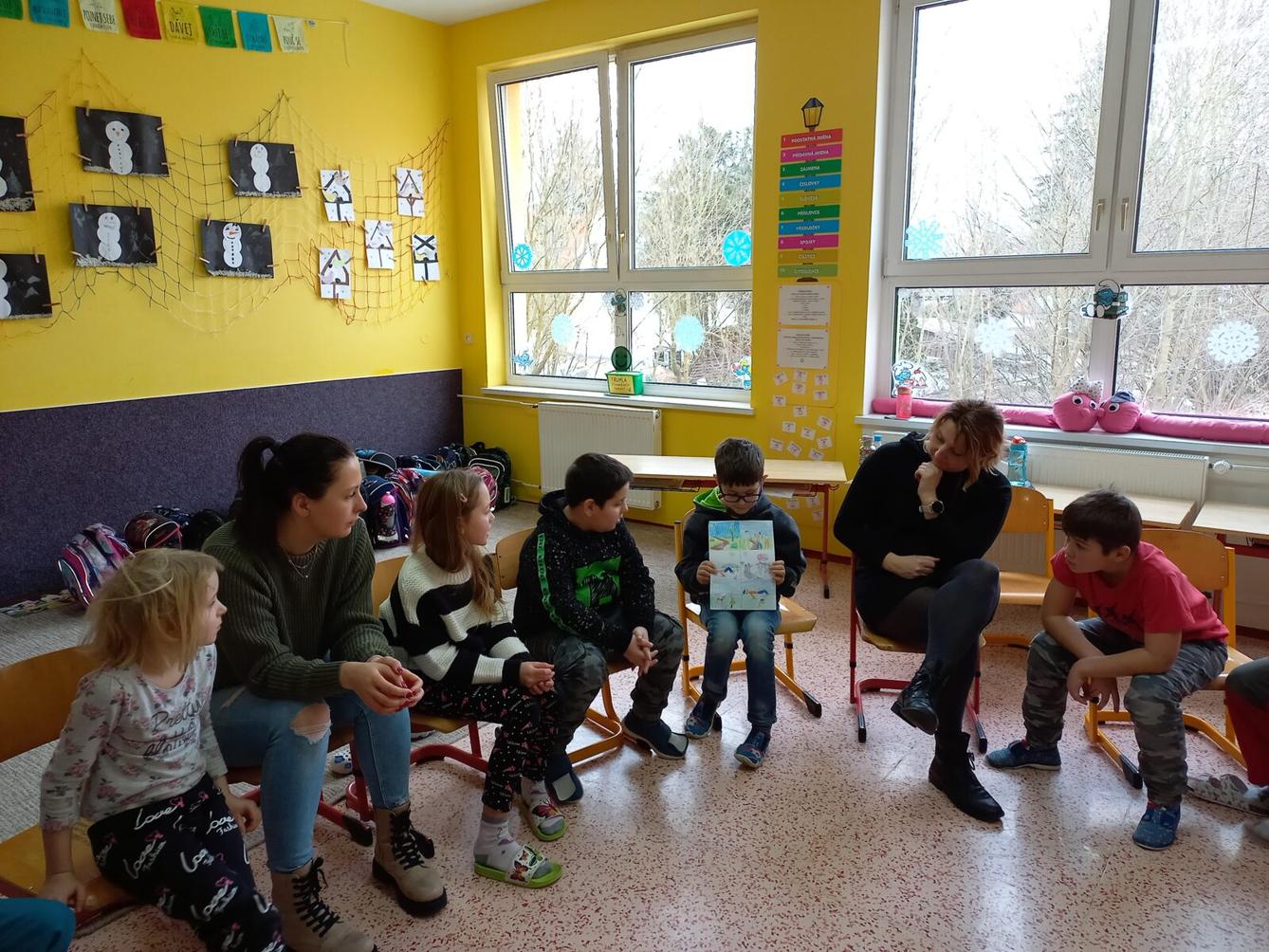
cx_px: 634
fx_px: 917
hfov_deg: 69.4
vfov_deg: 54.9
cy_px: 476
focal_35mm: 25
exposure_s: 1/50
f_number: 1.8
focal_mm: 4.65
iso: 125
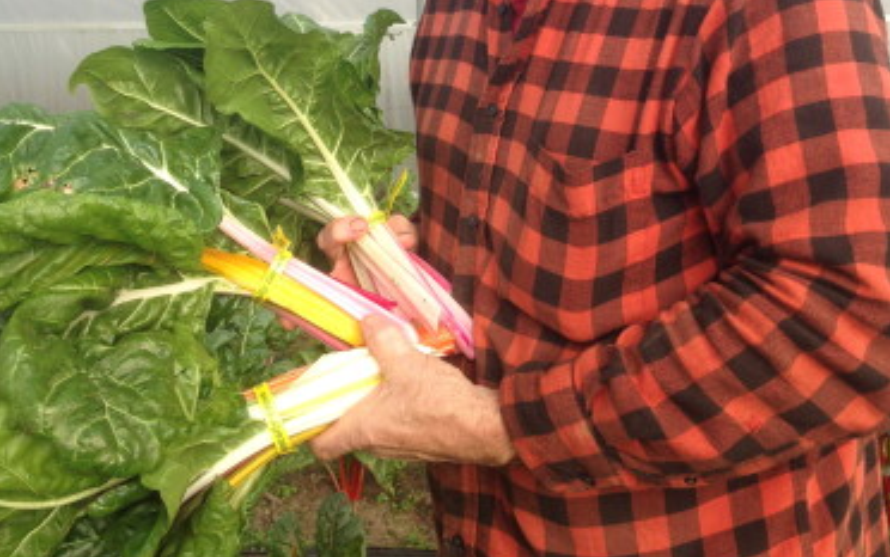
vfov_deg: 26.7
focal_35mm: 47
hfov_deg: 42.6
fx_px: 1141
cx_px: 444
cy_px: 76
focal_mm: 4.12
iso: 50
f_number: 2.4
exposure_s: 1/411
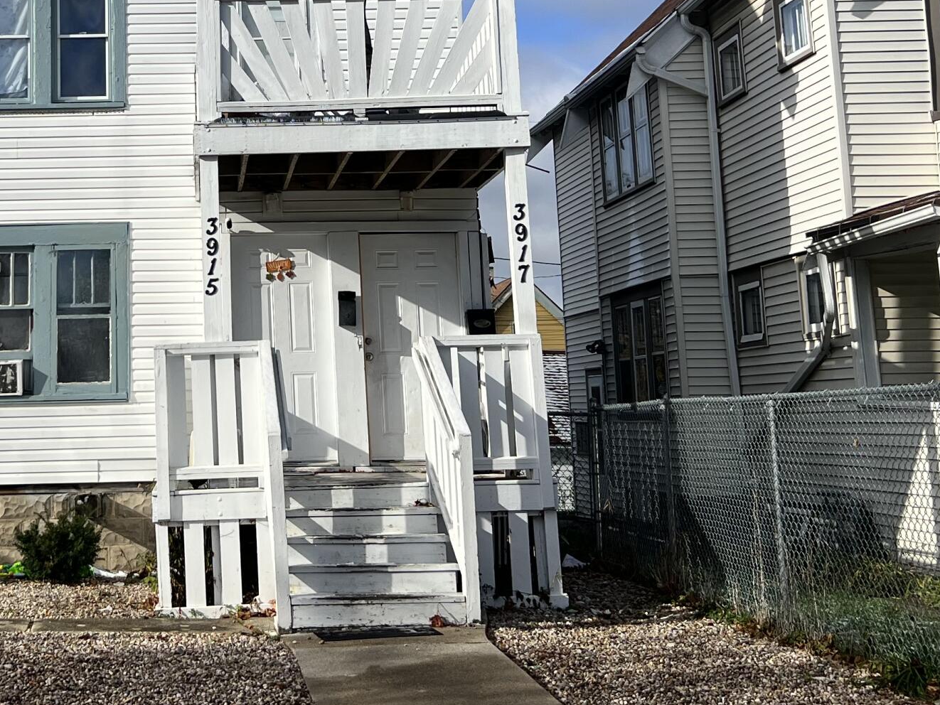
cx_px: 191
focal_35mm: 59
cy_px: 90
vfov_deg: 24.2
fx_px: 1602
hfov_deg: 31.8
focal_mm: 5.7
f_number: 1.5
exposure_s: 1/6993
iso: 50
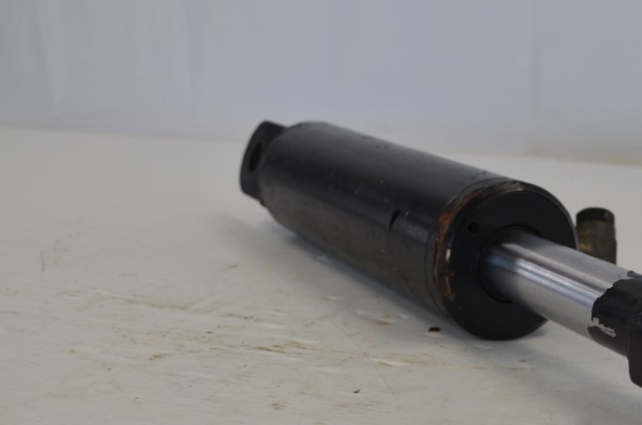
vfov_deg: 19.6
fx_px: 1228
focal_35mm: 69
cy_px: 224
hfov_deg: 29.0
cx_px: 454
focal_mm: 26
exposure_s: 1/125
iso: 400
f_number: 5.6
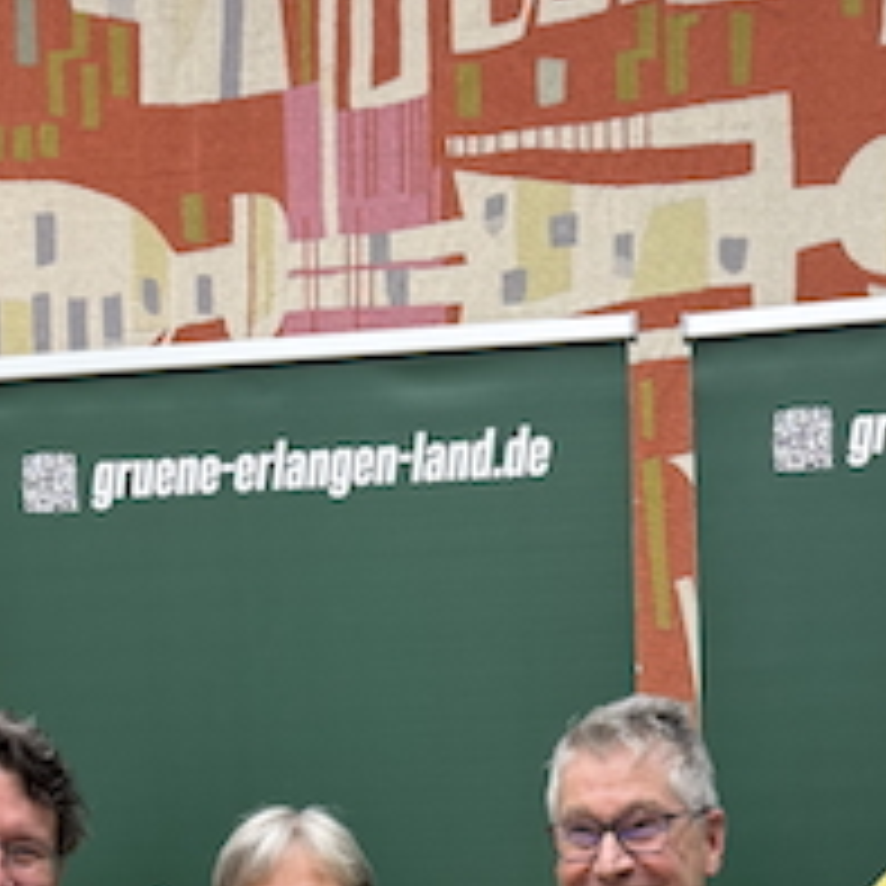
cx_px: 607
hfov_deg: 24.8
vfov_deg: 22.3
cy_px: 1160
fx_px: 1998
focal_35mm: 69
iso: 160
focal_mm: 6.76
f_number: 1.78
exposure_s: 1/50
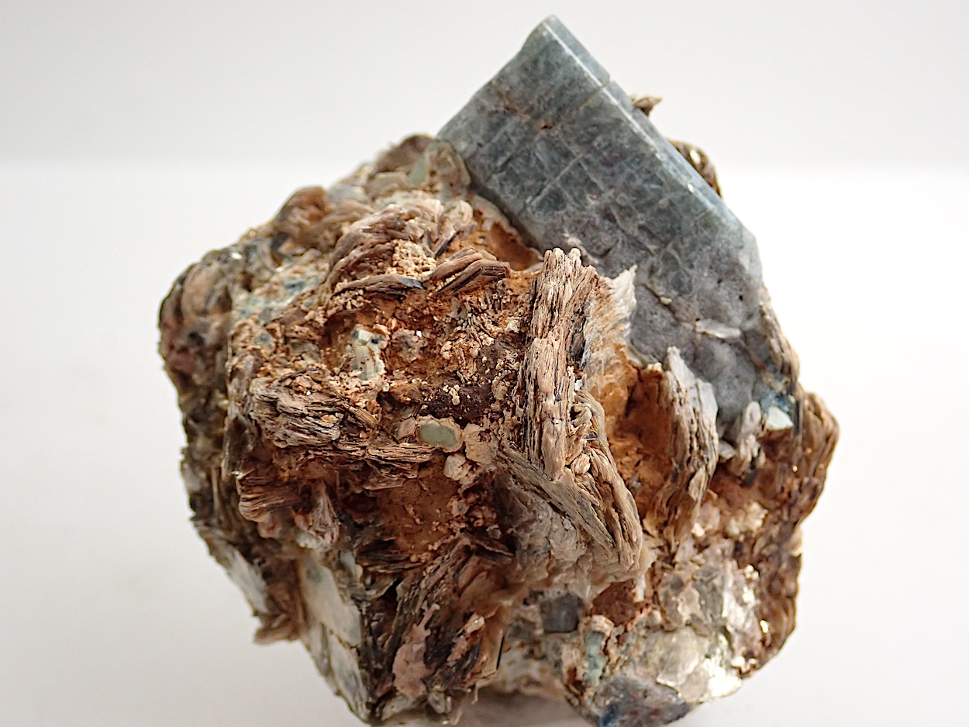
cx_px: 484
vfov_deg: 23.7
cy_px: 364
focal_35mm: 62
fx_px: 1736
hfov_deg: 31.2
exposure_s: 1/60
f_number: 3.6
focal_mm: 11.09
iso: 320
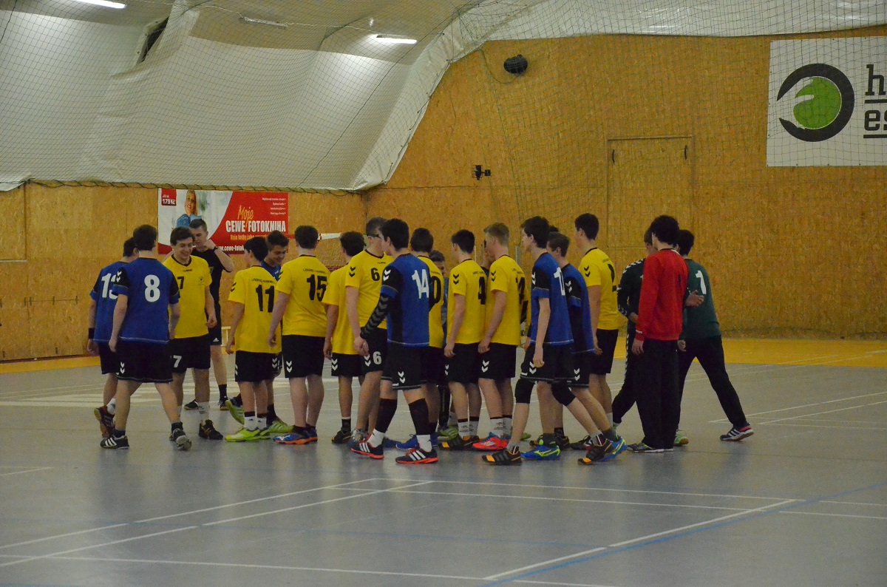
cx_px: 444
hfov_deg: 18.2
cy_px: 294
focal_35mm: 112
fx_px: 2765
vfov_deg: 12.1
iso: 6400
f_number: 5.6
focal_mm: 75
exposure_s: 1/1000
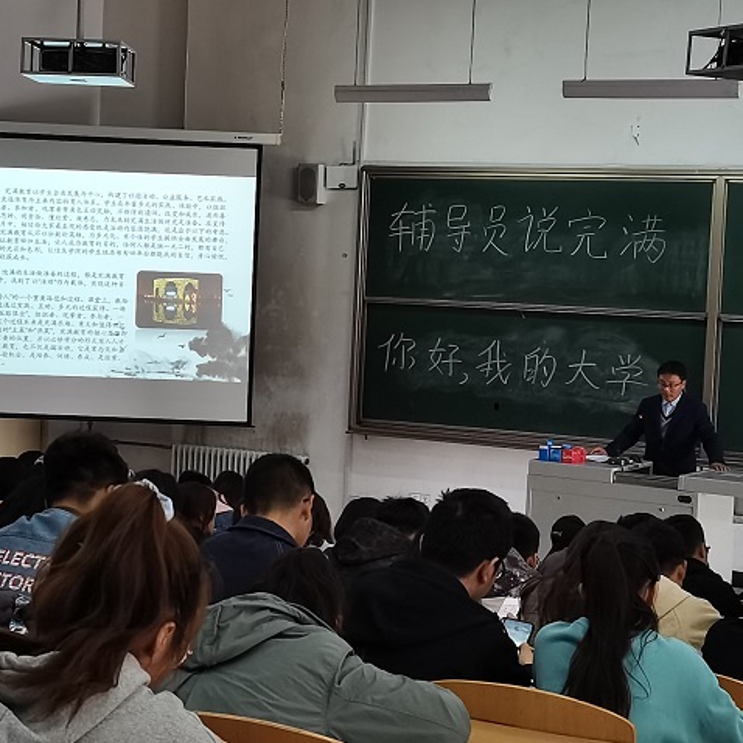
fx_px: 1870
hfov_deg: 22.4
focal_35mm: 77
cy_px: 372
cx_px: 274
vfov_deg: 22.5
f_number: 1.8
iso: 125
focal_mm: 5.58
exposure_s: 1/50
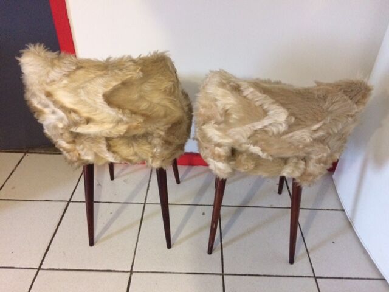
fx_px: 326
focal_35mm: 29
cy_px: 146
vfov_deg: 48.2
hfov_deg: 61.7
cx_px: 194
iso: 320
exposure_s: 1/33
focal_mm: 4.15
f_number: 2.2
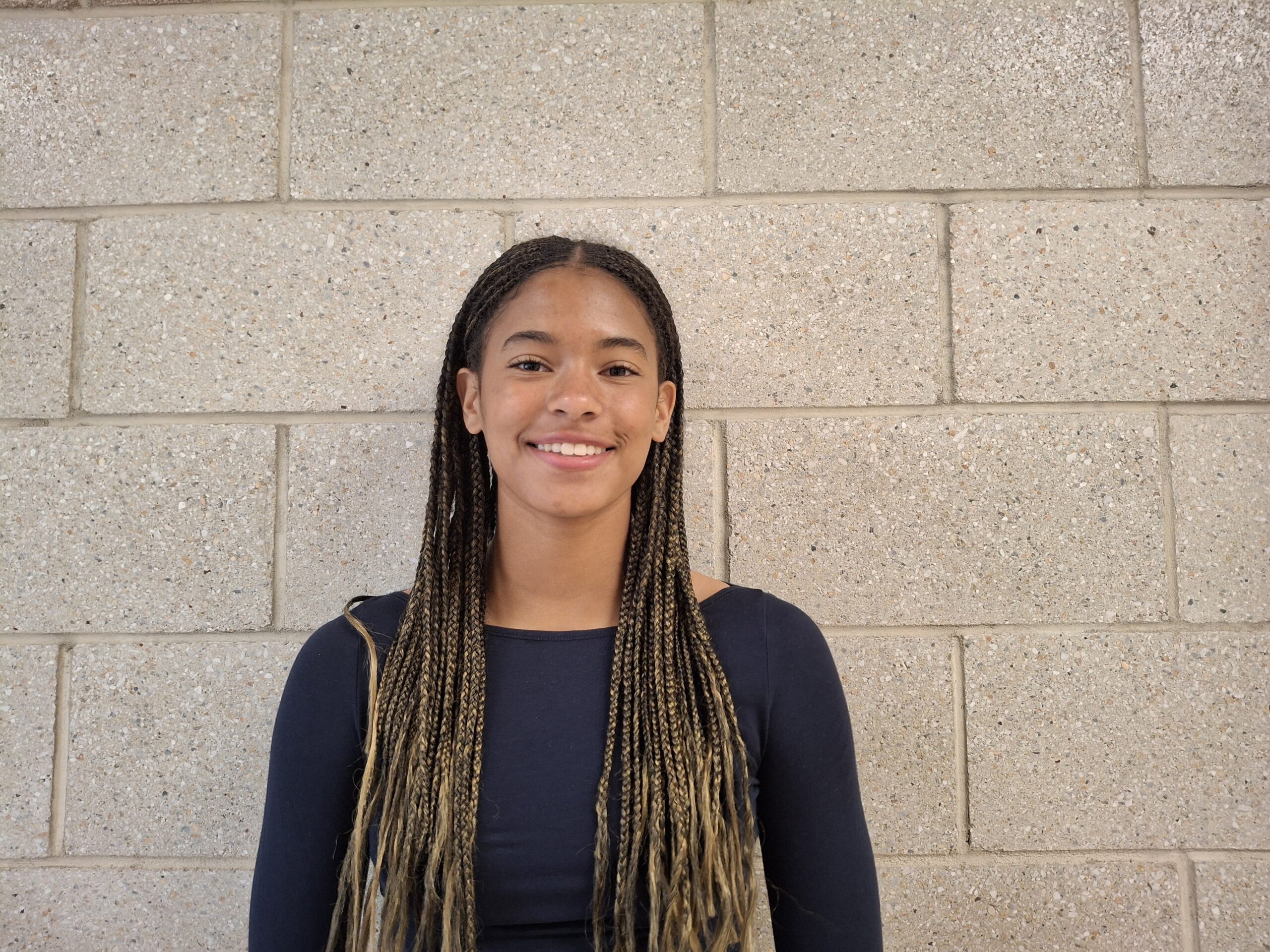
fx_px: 917
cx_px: 635
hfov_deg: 69.4
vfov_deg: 54.9
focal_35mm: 25
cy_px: 476
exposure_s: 1/40
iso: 200
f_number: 1.8
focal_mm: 4.69
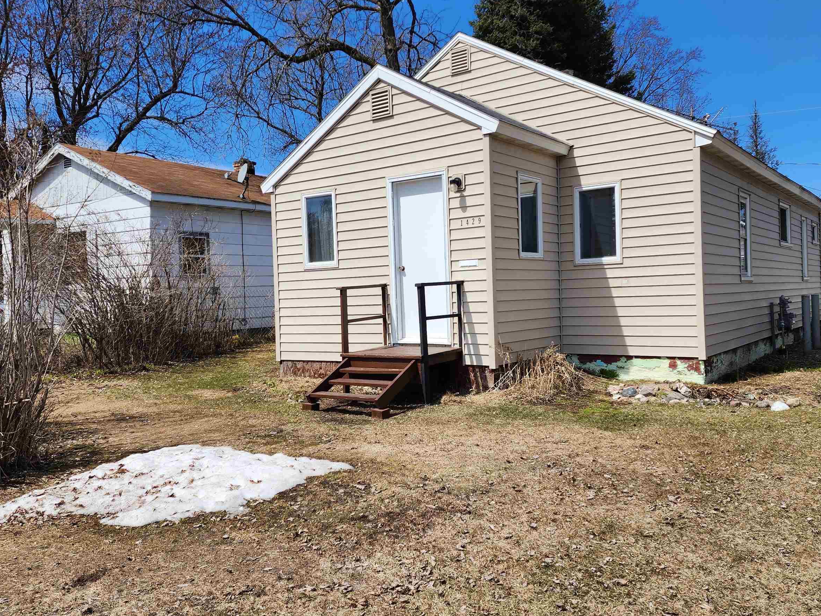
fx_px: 711
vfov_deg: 46.7
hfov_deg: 59.9
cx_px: 433
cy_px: 283
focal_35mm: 30
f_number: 1.8
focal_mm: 6.4
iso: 12
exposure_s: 1/1208
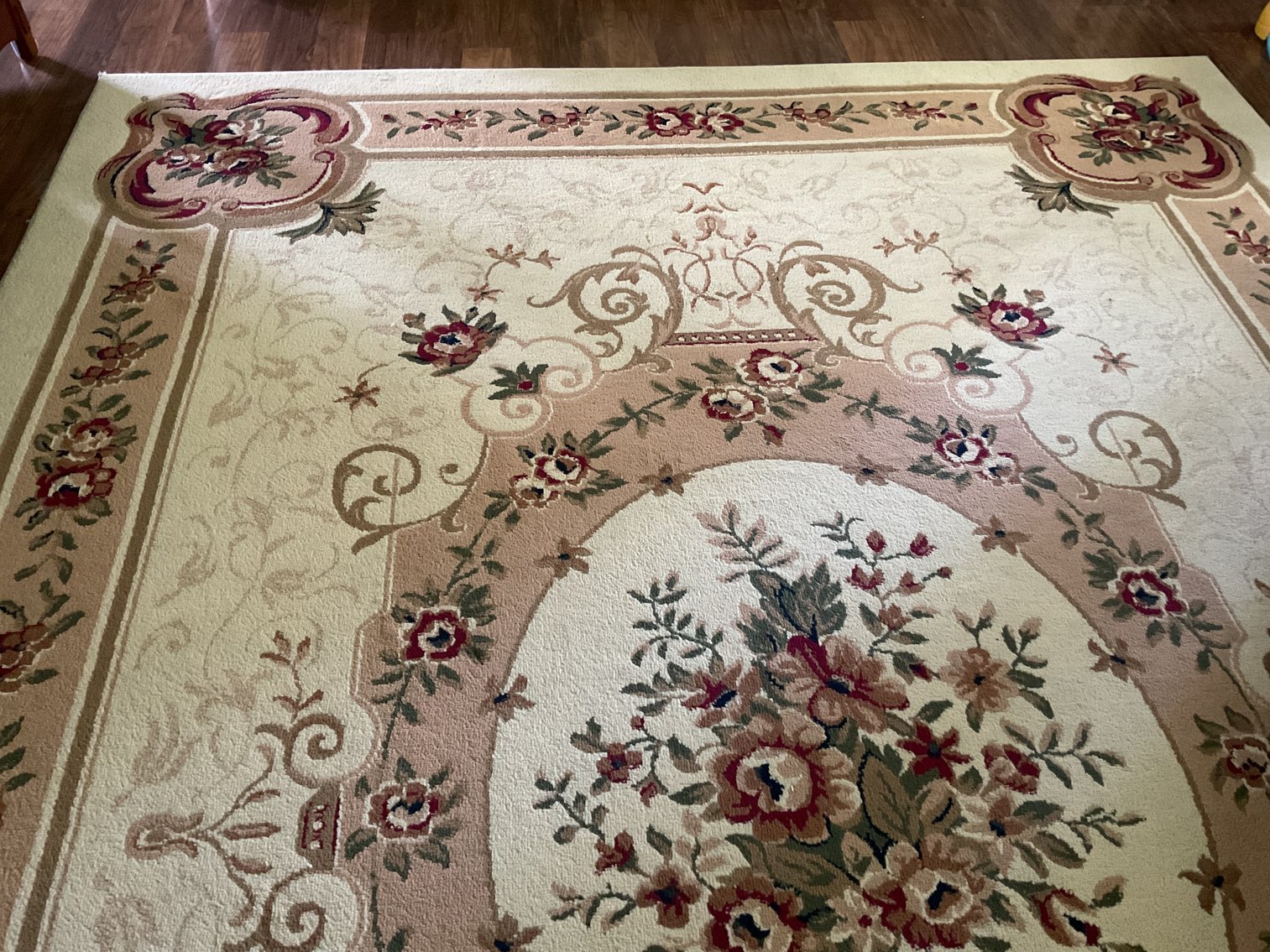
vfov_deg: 48.2
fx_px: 1064
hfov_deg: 61.7
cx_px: 635
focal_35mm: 29
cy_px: 476
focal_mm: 3
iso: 320
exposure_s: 1/40
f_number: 1.8
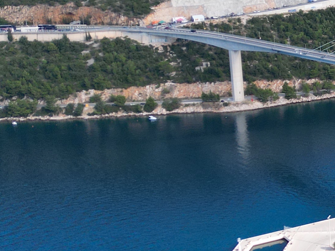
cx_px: 486
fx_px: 861
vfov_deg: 16.6
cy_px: 122
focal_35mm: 89
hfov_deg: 19.5
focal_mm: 6.7
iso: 150
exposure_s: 1/2000
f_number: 1.7
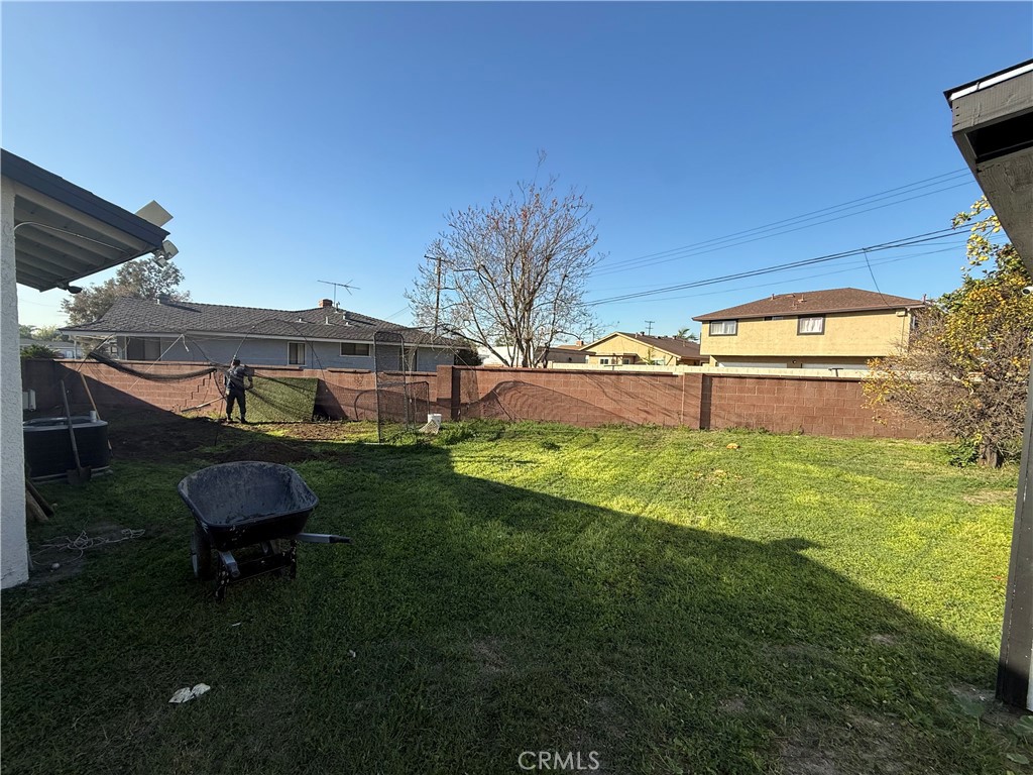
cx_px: 516
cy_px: 388
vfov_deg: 85.7
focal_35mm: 14
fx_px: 418
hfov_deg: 102.1
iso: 50
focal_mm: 2.22
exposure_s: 1/1285
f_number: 2.2
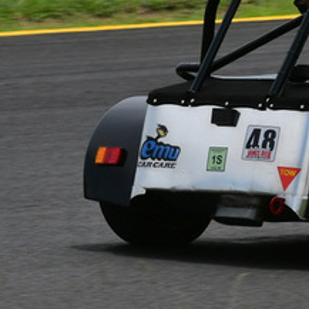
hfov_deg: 1.5
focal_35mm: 1178
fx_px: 11897
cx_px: 527
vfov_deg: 1.5
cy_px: 10
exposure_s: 1/640
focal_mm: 250
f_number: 11
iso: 320
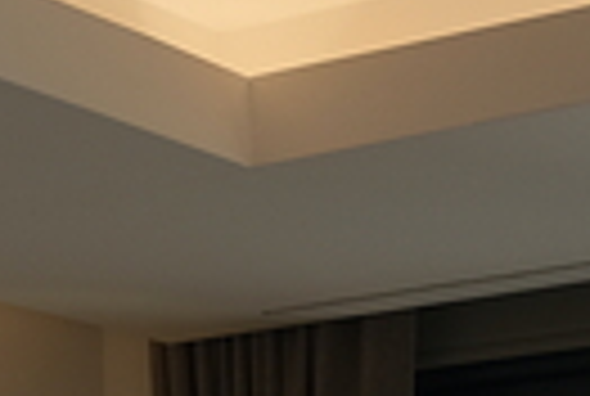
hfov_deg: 13.8
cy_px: 1026
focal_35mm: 148
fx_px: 2431
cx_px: 261
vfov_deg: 8.4
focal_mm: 18
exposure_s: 1/100
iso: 160
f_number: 3.6
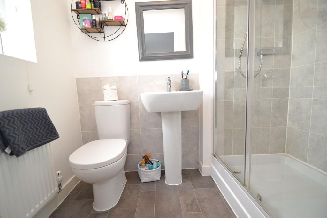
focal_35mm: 15
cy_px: 109
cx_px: 164
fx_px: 136
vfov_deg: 77.3
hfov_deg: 100.4
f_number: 3.5
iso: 500
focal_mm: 10
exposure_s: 1/60
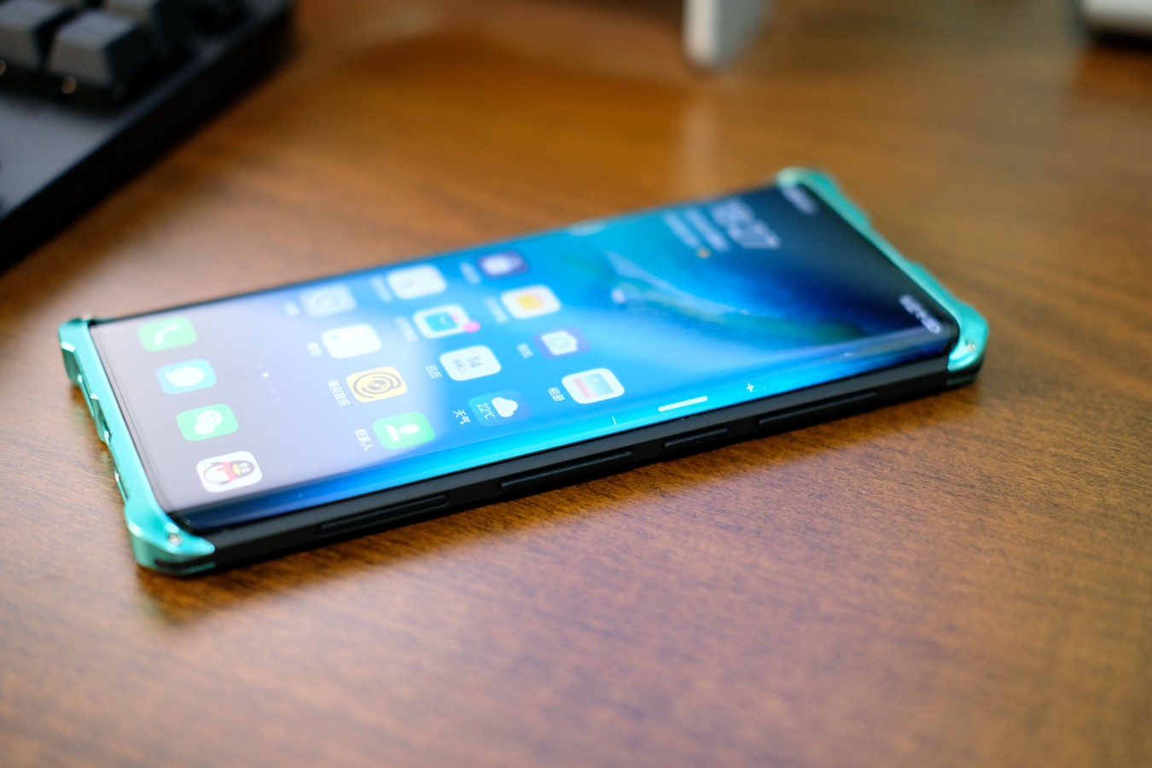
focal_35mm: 53
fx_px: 1696
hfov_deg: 37.5
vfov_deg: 25.5
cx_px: 576
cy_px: 384
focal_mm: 35
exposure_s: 1/60
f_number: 2
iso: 800
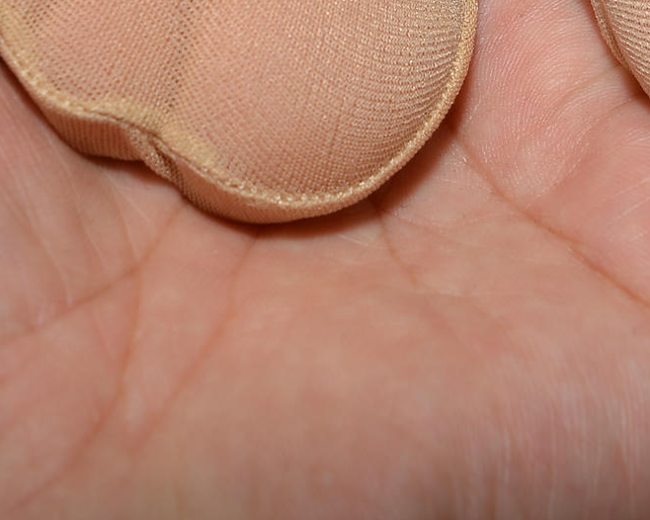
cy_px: -102
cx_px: 463
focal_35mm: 126
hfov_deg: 15.2
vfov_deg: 12.0
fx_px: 2423
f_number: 8
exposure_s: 1/125
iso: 100
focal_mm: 24
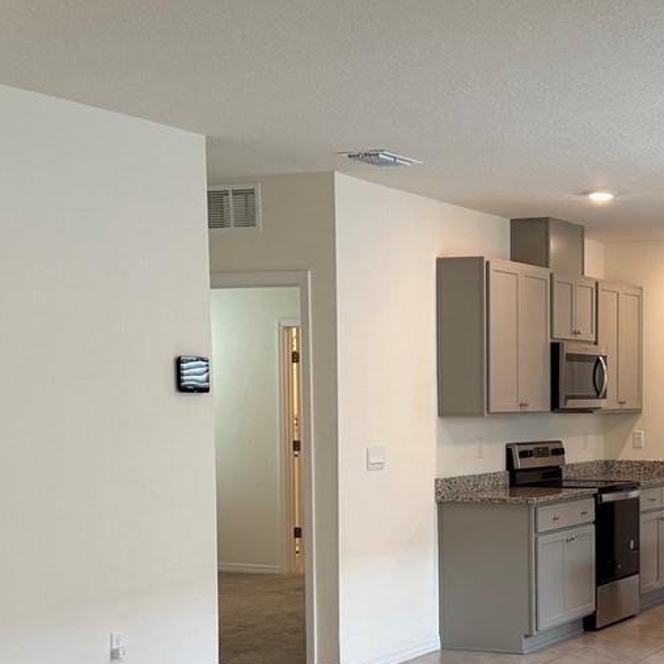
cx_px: 568
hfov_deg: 25.1
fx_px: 1454
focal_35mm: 67
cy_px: 511
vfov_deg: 25.4
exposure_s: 1/120
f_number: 1.78
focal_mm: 6.76
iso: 160
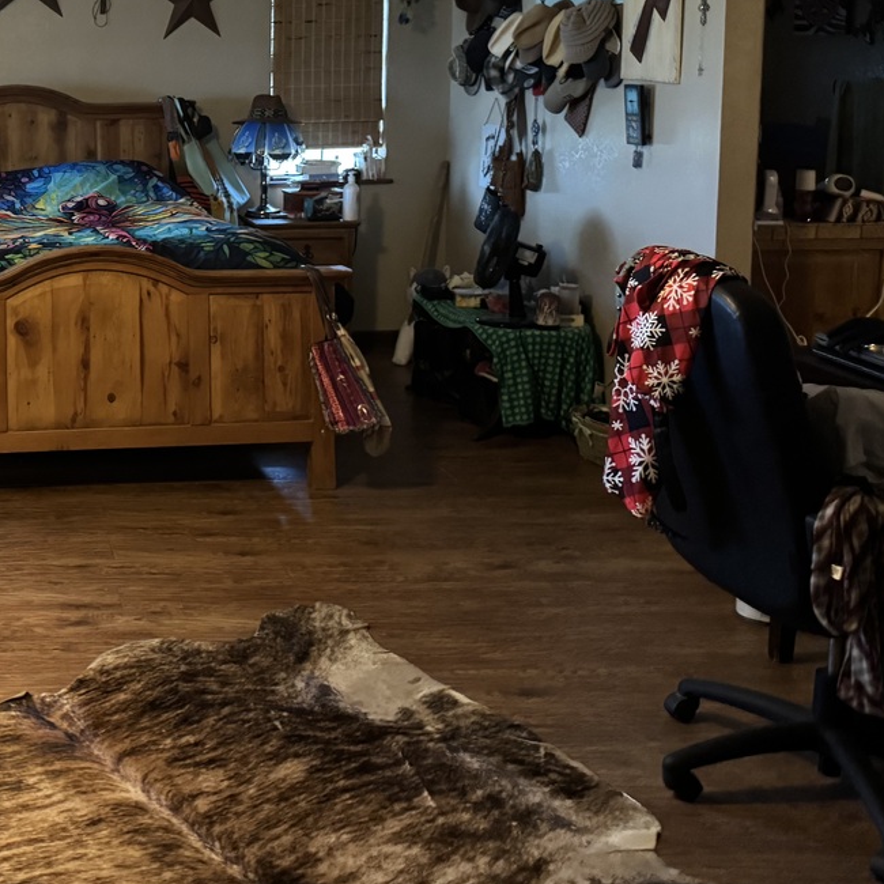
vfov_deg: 35.3
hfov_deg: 32.6
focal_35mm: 47
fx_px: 1358
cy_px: 220
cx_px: -33
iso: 1000
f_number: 1.78
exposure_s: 1/30
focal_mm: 6.76
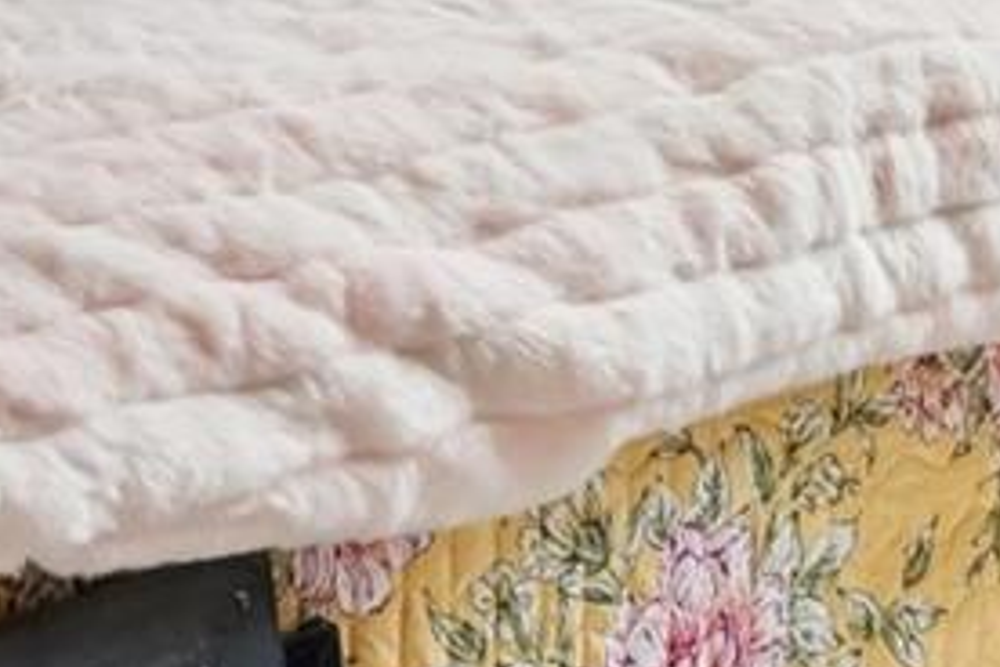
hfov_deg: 20.2
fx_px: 2416
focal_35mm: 87
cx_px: -496
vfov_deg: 13.6
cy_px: -627
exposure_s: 1/4
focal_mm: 10
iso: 100
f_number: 7.1
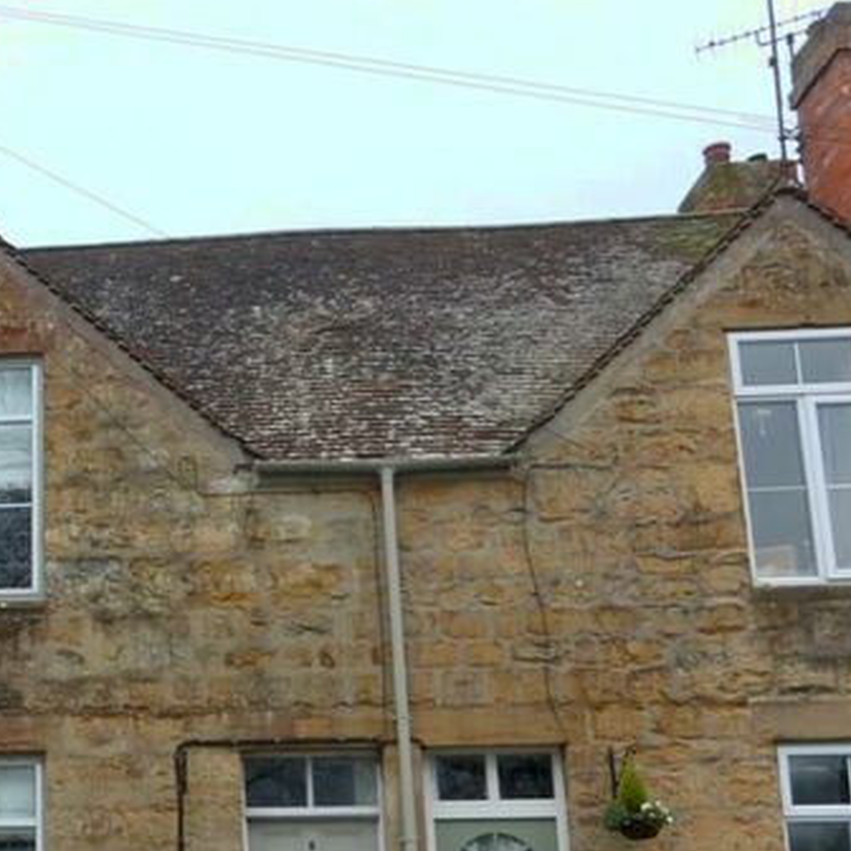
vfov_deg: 35.9
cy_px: 650
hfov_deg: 33.9
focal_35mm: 46
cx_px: 23
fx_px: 1279
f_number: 4
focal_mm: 4.3
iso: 200
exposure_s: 1/250
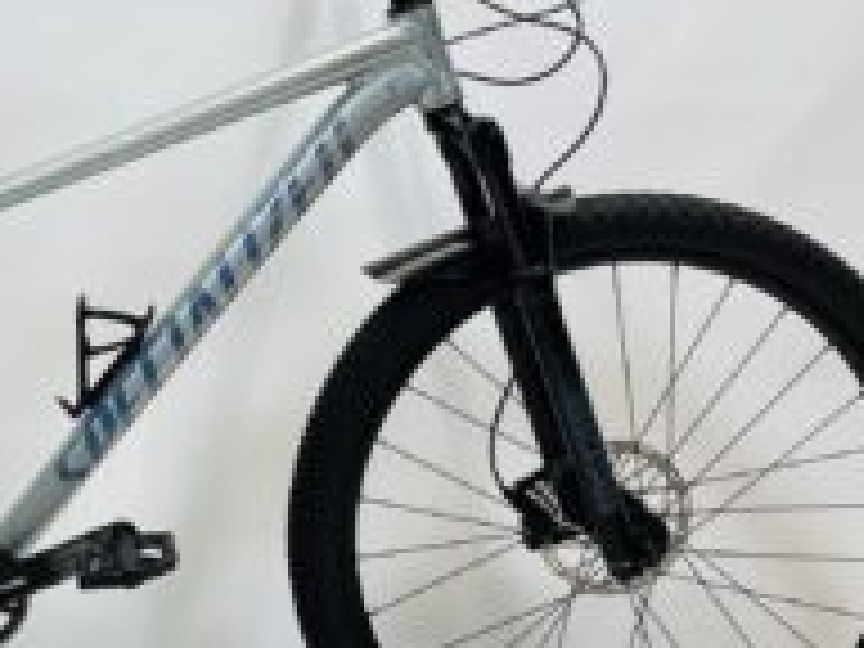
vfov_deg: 23.9
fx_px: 1523
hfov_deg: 30.5
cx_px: 112
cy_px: 202
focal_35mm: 61
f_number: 1.8
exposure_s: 1/100
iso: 40
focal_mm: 4.25
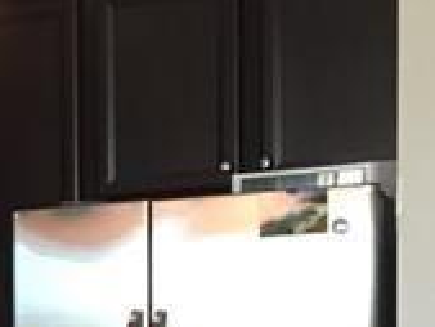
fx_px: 1723
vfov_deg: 10.5
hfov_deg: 13.3
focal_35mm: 137
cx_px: -291
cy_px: 479
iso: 160
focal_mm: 4.15
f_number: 2.2
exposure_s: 1/30
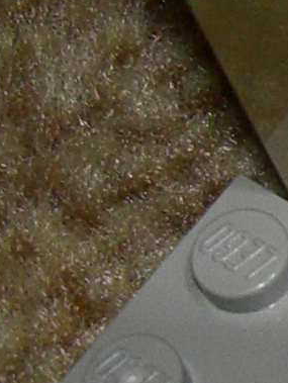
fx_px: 3123
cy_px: 91
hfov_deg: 4.9
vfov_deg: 7.0
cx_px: 1039
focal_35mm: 282
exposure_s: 1/60
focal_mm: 6.3
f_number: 3.1
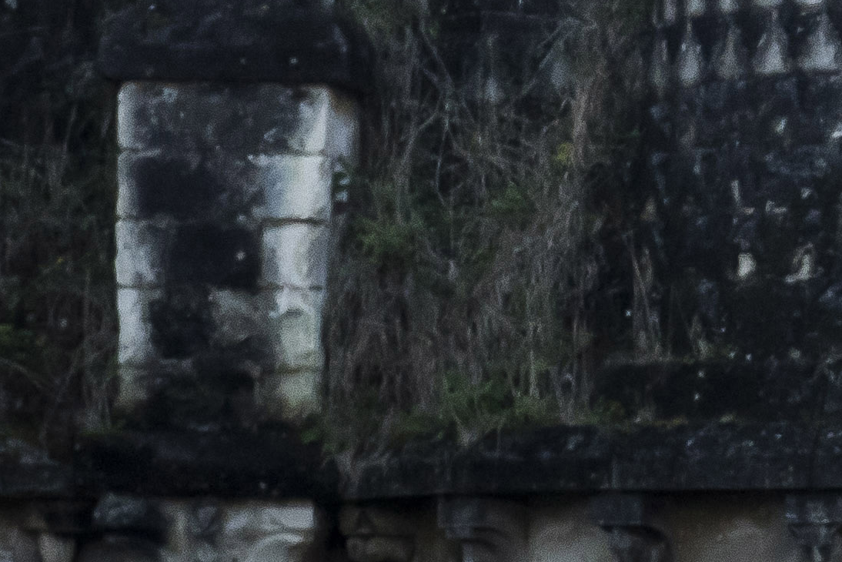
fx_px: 9755
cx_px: 2450
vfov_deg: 3.3
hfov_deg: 4.7
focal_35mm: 417
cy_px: 193
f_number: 10
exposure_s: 1/60
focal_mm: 62
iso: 400
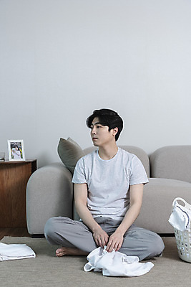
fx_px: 398
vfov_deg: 39.6
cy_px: 144
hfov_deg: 27.0
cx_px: 96
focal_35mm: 50
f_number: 4
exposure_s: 1/125
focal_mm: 50
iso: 250
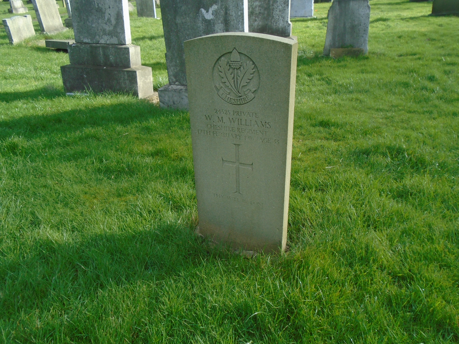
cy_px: 172
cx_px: 230
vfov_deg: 53.1
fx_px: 345
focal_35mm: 26
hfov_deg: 67.3
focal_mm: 4.6
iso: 100
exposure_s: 1/400
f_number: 3.2
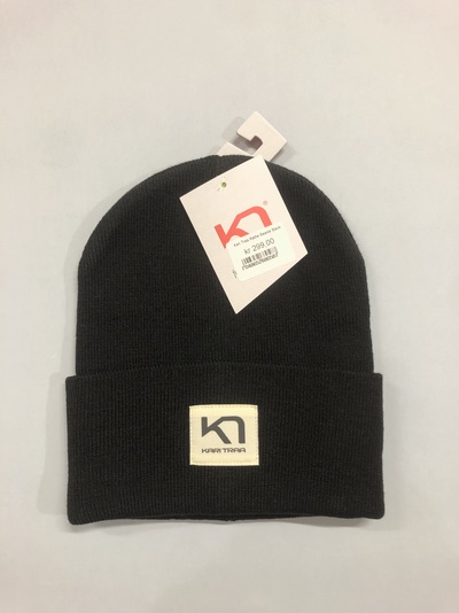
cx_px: 230
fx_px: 495
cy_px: 306
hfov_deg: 49.7
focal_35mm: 28
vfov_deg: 63.5
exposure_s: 1/25
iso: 32
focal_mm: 3.99
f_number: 1.8
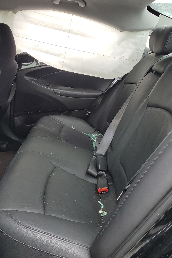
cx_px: 76
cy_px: 126
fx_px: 265
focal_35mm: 37
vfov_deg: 51.9
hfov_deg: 35.9
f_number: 1.5
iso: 50
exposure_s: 1/323
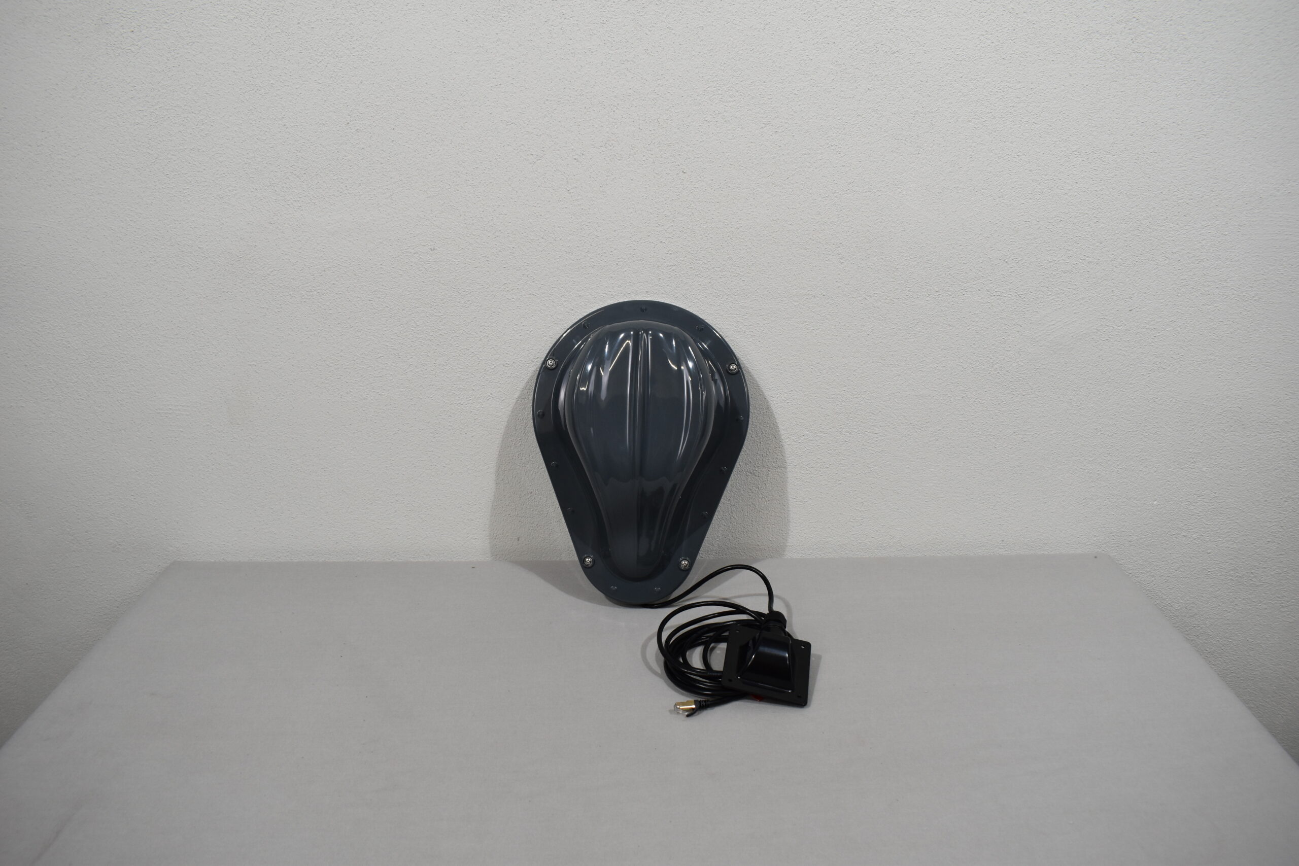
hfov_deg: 67.4
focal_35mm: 27
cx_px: 650
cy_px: 433
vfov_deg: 47.9
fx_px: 974
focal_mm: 18
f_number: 5.6
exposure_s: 1/125
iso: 400
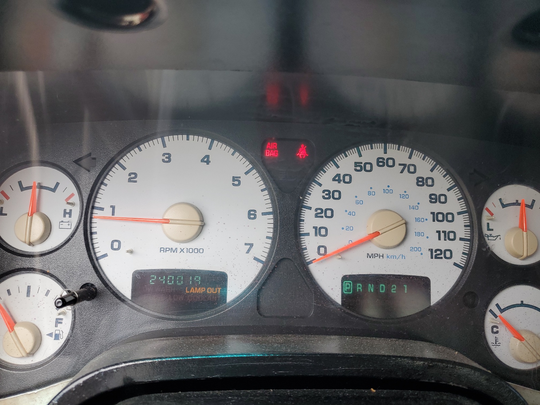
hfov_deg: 67.3
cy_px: 202
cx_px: 270
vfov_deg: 53.1
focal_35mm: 26
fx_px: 406
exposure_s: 1/185
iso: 50
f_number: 1.5
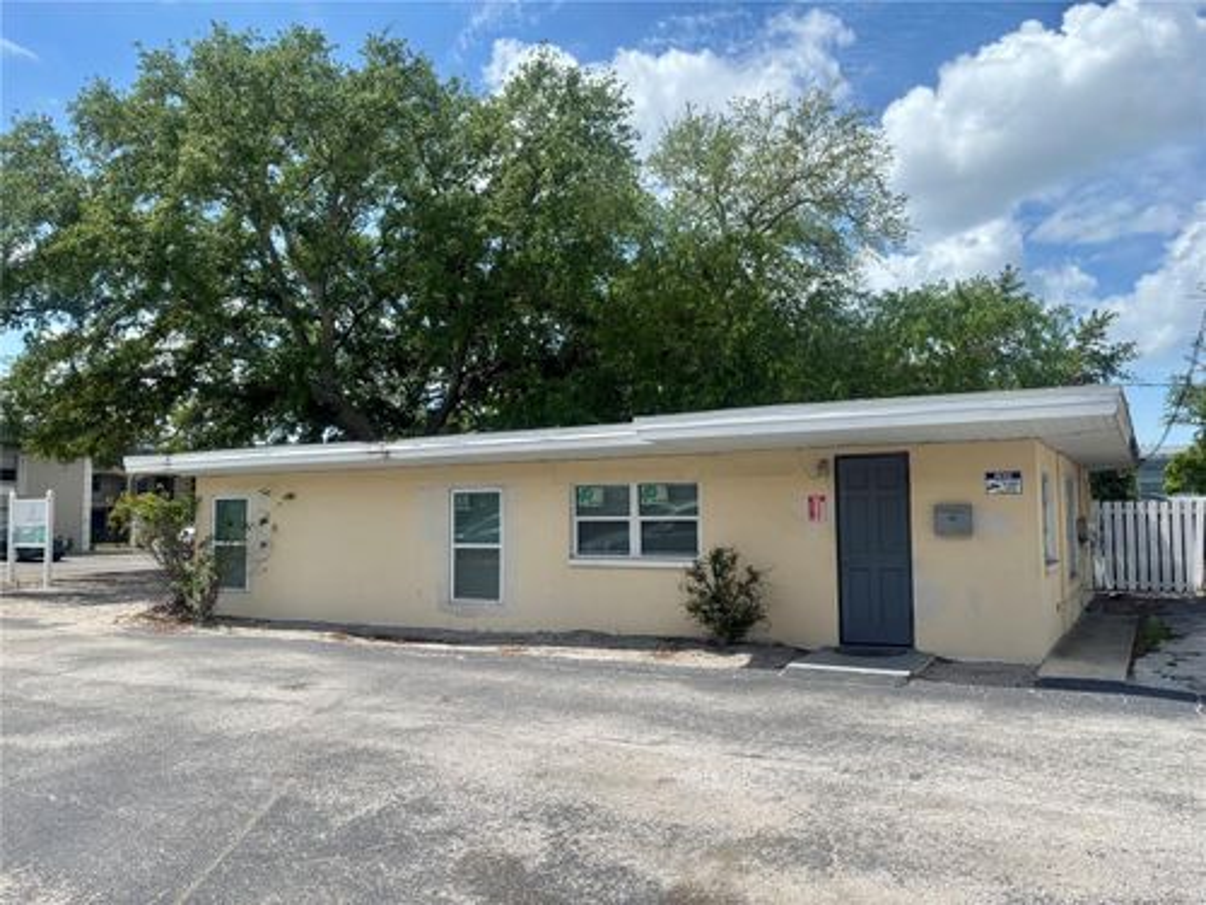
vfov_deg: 53.1
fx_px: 906
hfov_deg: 67.3
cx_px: 603
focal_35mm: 26
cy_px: 452
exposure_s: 1/3534
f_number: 1.6
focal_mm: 5.96
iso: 50
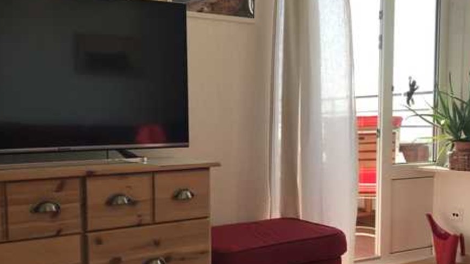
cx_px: 223
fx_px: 523
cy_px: 164
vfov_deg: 28.2
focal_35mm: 42
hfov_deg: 48.3
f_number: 1.8
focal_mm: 3.99
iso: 20
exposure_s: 1/322
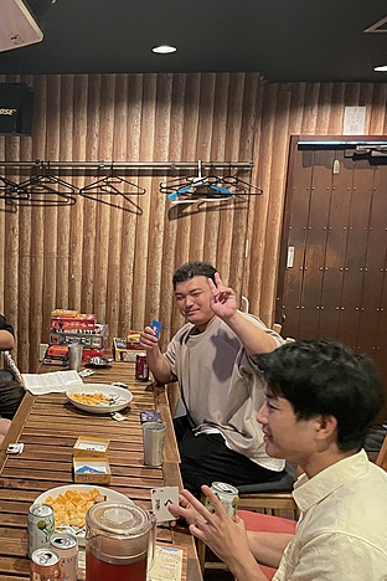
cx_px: 29
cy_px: 293
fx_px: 597
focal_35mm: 37
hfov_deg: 33.7
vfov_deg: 51.9
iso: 800
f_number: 1.6
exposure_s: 1/30
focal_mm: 4.2
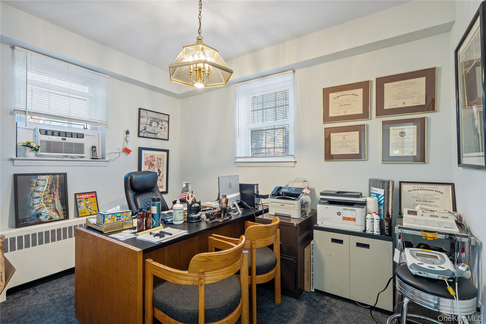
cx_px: 243
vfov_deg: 73.7
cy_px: 162
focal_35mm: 16
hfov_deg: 96.7
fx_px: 216
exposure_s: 1/10
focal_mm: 16
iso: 1000
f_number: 5
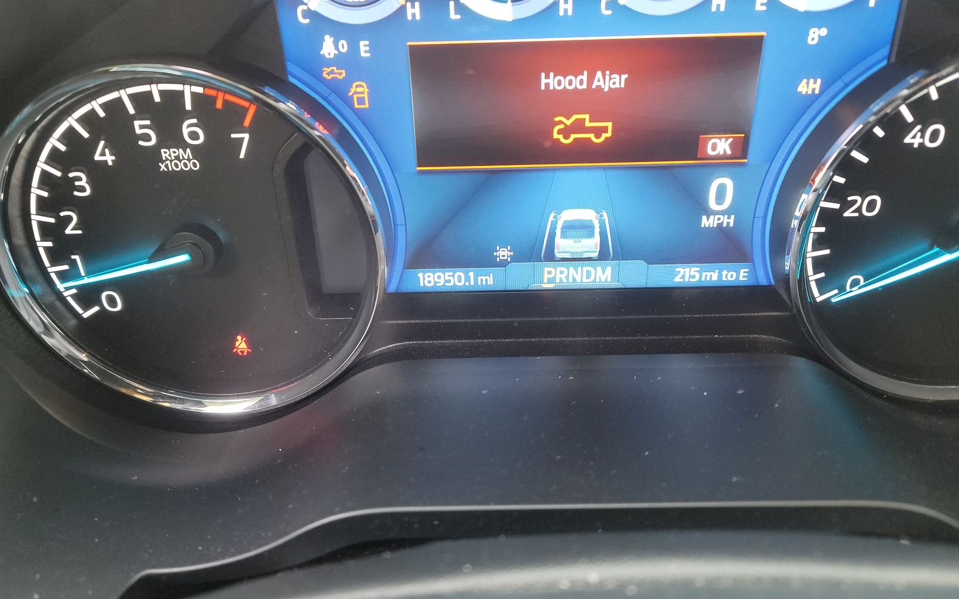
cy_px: 252
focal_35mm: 26
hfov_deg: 70.4
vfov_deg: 47.4
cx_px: 477
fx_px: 679
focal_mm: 6.7
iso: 796
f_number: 1.8
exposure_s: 1/59
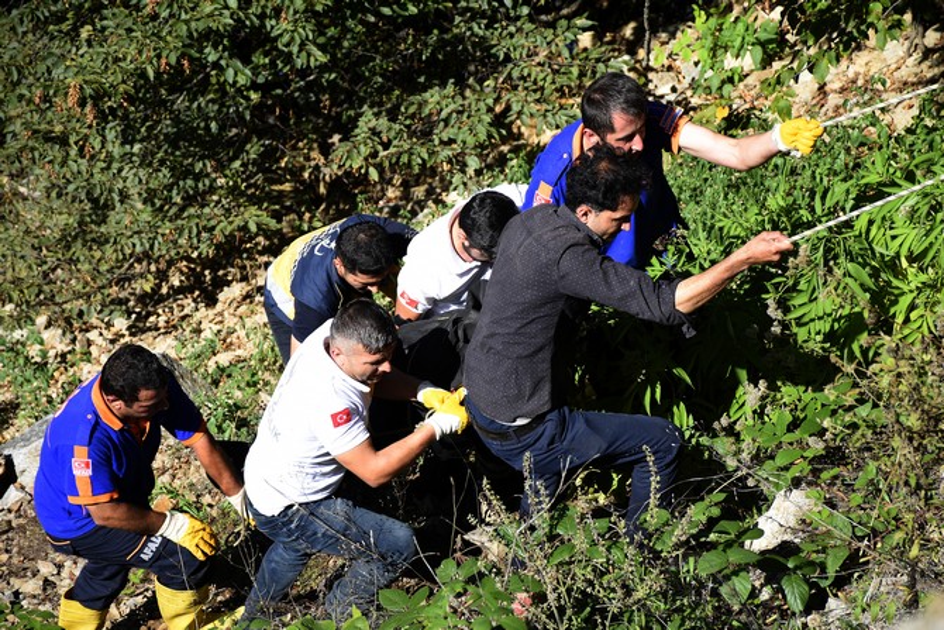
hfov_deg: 16.1
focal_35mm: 128
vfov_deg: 10.8
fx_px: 3344
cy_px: 315
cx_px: 472
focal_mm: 85
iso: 200
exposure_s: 1/500
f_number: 5.6
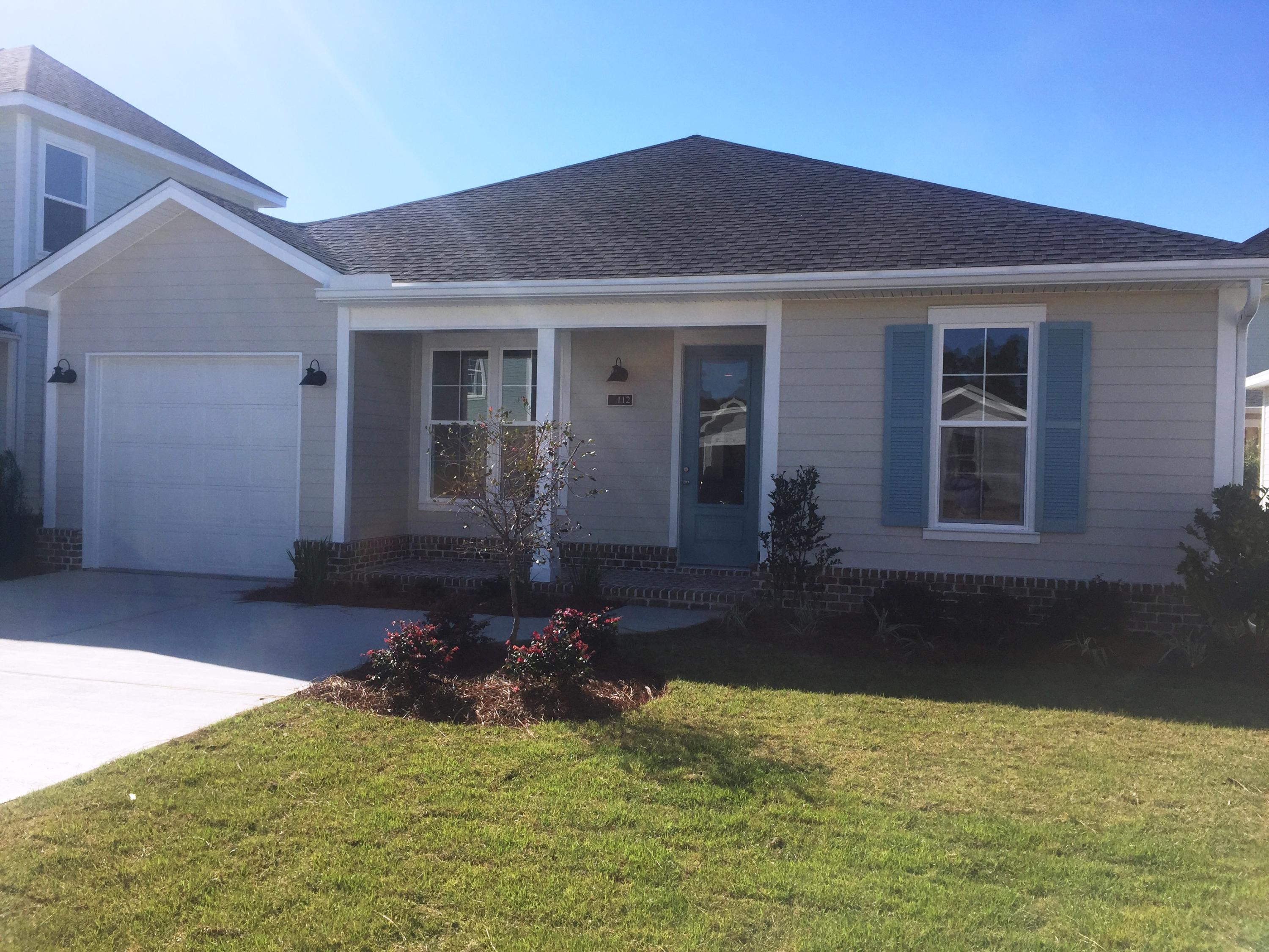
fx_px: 1063
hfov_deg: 61.7
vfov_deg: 48.2
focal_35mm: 29
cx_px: 634
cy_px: 476
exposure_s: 1/2198
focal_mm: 4.15
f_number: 2.2
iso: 32
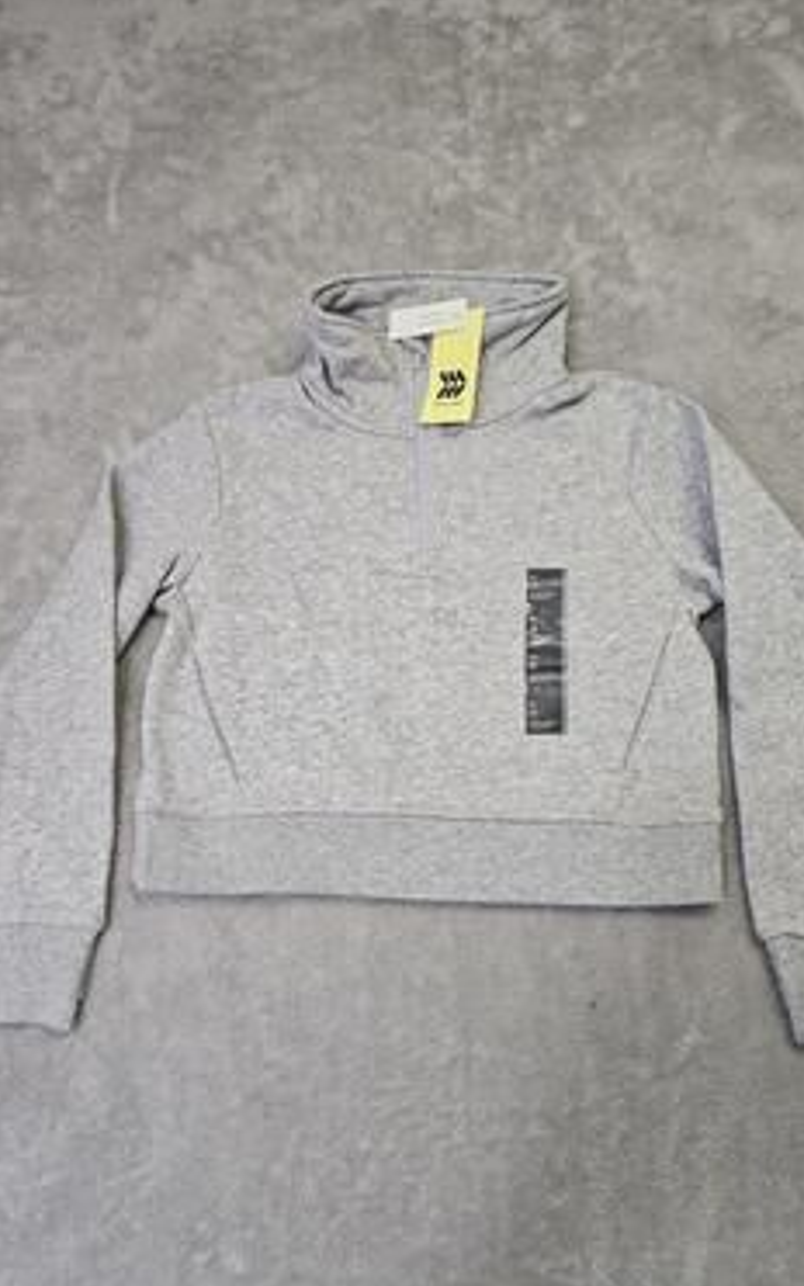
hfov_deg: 49.3
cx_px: 426
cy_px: 652
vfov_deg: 72.5
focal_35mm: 25
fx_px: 876
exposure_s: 1/120
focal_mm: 6.3
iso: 320
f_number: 1.7
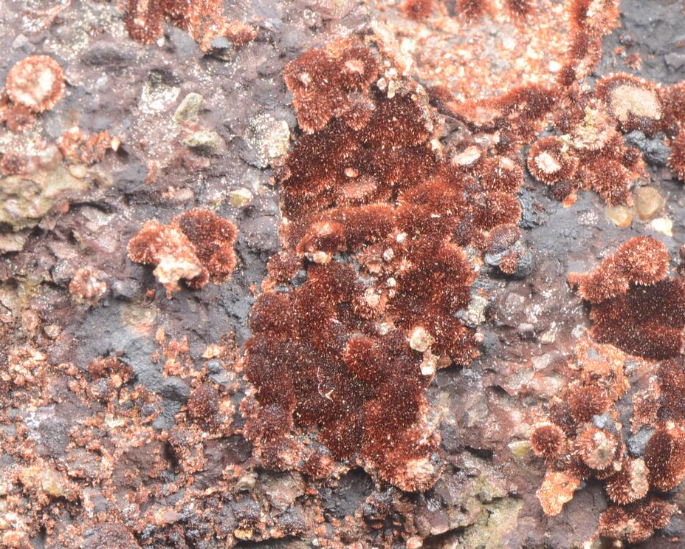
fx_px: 4028
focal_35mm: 199
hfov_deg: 9.7
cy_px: 262
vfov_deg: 7.8
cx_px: 401
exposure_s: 1
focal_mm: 105
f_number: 22
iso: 100
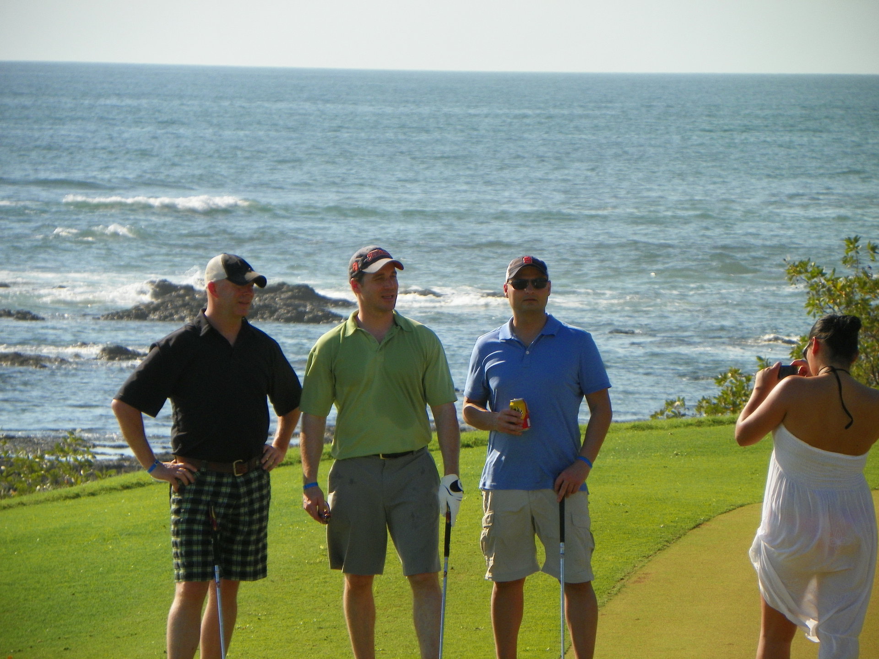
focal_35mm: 324
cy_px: 330
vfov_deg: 4.6
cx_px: 440
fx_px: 8227
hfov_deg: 6.1
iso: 64
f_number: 4.5
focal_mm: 57.7
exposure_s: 1/640
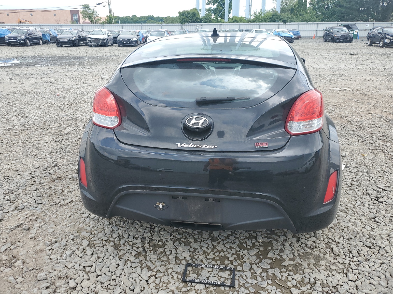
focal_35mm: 26
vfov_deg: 53.1
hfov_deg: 67.3
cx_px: 196
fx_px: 295
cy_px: 147
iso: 50
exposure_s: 1/1000
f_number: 1.5
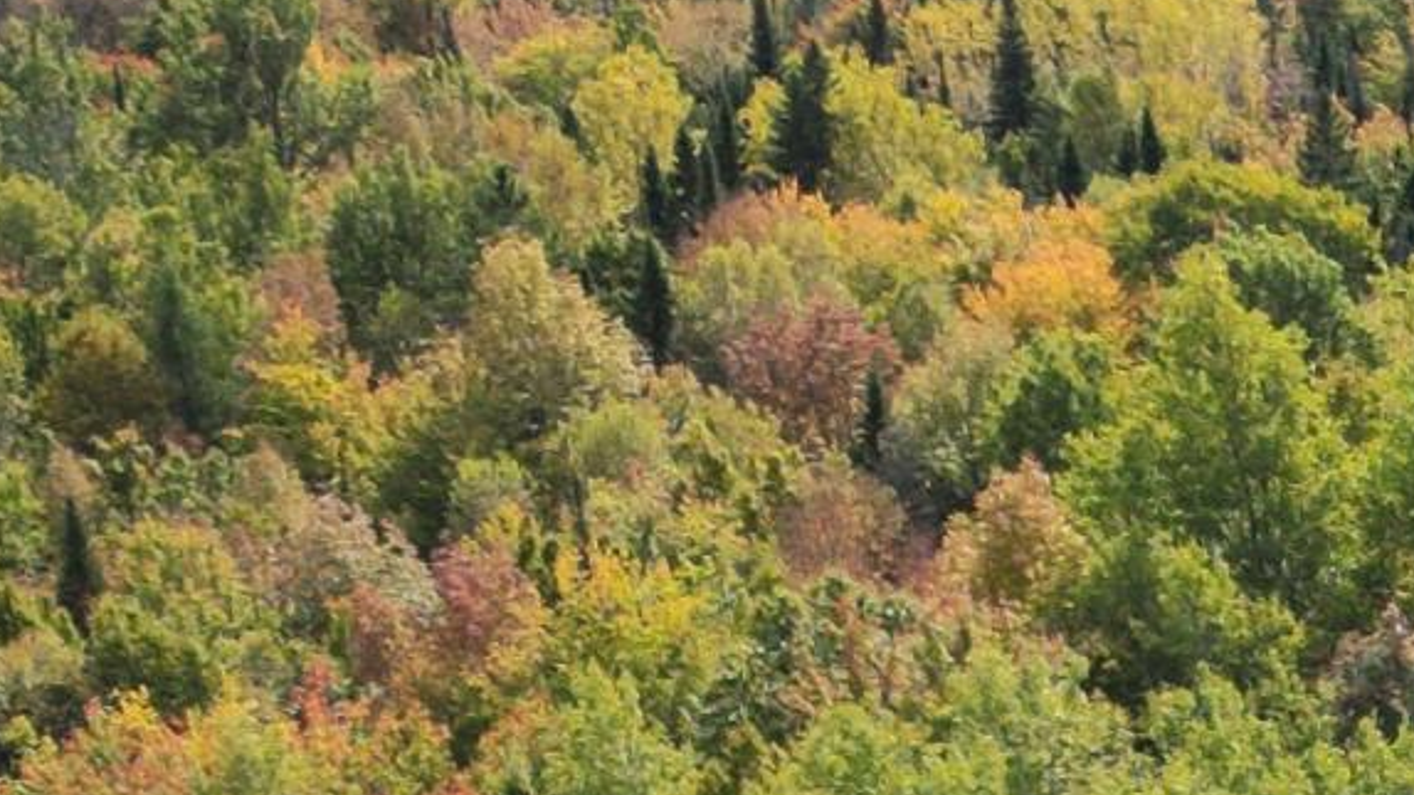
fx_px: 5135
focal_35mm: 137
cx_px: 2700
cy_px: 491
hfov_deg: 13.7
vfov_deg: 8.8
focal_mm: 6.72
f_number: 1.7
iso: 100
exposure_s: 1/4000
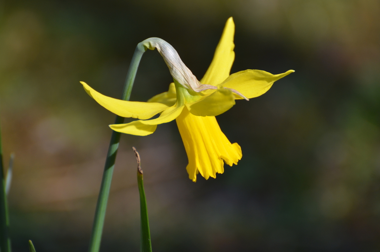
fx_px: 4740
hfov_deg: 4.6
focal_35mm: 450
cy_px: 126
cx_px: 190
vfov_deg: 3.0
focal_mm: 300
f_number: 5.6
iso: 400
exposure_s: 1/1250
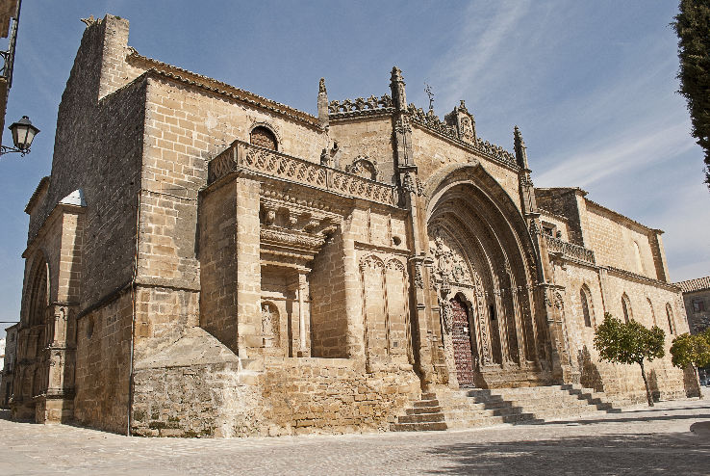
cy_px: 238
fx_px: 533
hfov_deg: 67.3
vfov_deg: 48.0
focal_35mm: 27
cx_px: 355
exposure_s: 1/200
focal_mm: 18
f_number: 10
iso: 100
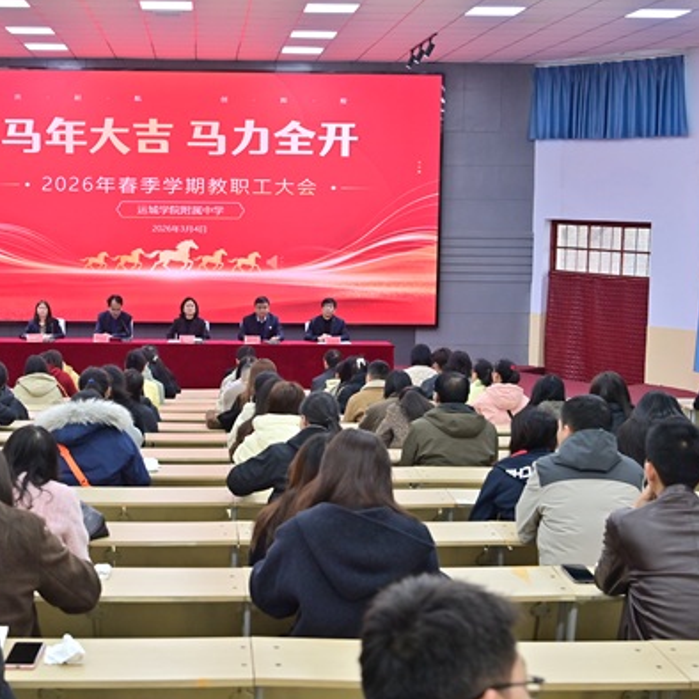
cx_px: 248
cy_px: 351
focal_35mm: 57
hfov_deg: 29.9
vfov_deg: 30.0
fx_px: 1302
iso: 640
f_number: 5.6
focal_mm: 44
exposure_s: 1/80
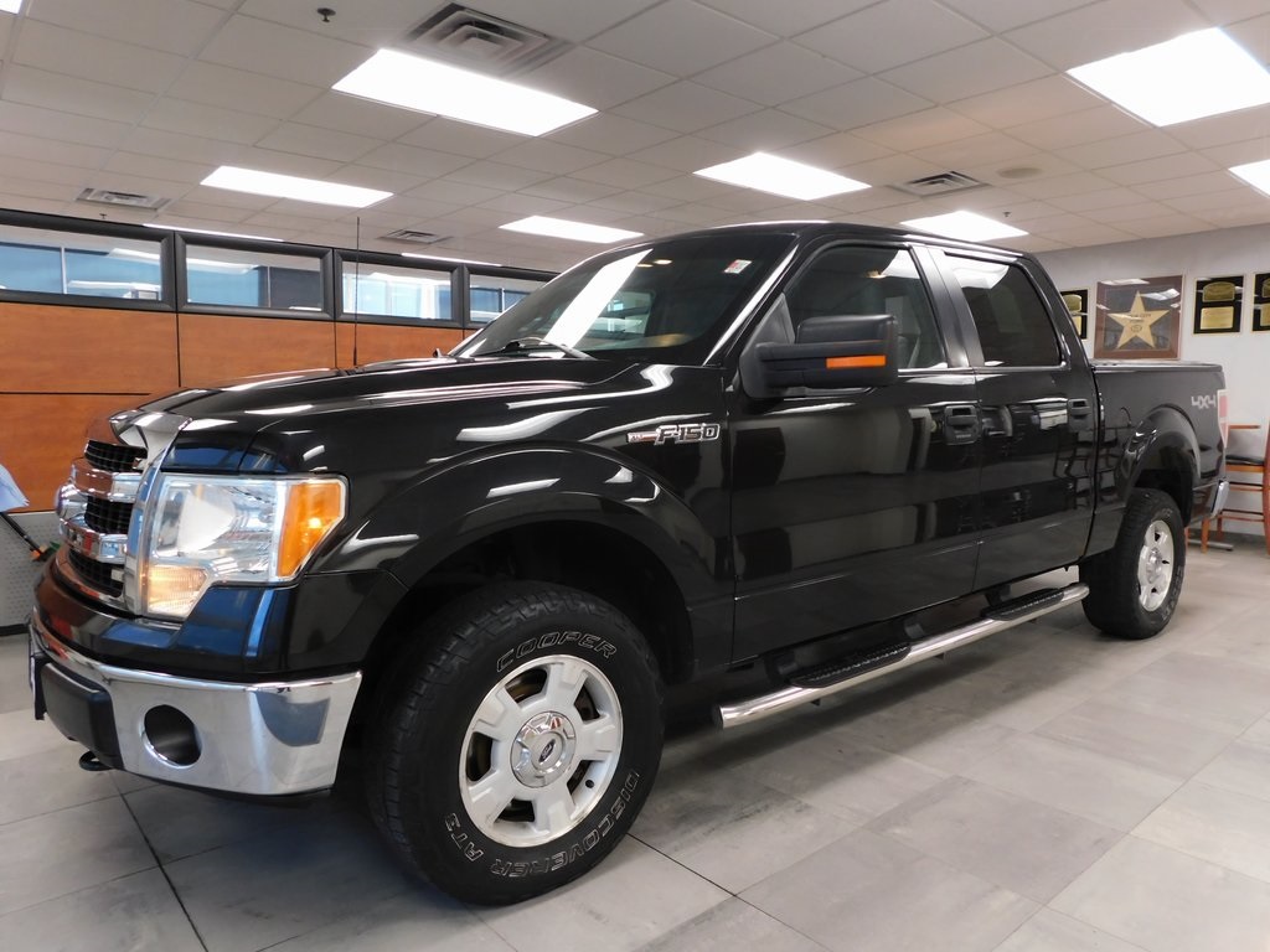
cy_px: 476
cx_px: 635
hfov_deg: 71.6
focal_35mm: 24
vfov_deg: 56.8
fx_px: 881
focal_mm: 4.1
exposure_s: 1/20
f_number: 3
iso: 400
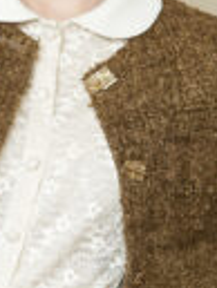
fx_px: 2170
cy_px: 190
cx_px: -15
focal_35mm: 260
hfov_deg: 5.7
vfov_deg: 7.6
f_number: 2.2
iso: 400
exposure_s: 1/200
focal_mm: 50
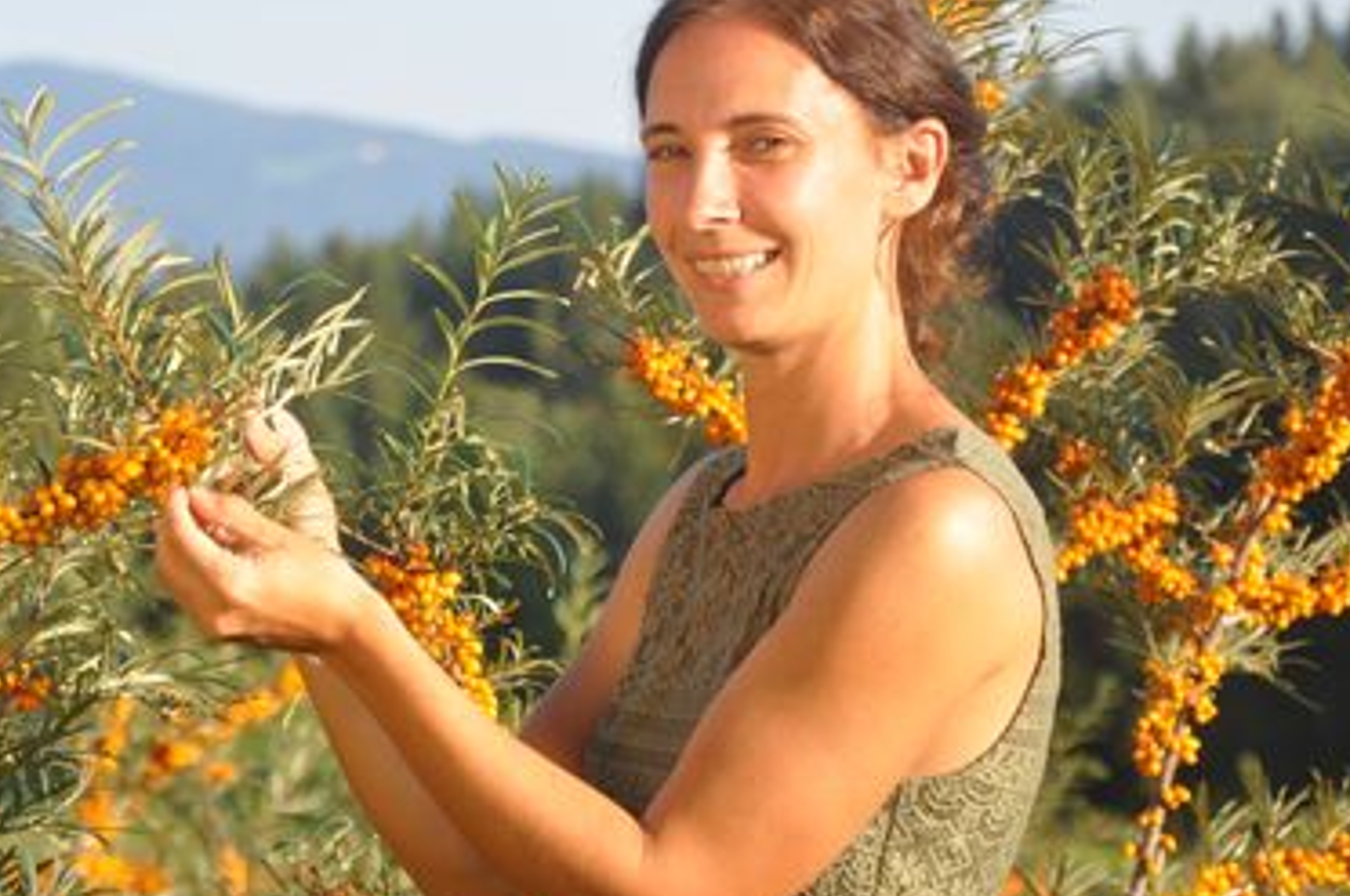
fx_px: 6966
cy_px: 406
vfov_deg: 7.4
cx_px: 581
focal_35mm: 186
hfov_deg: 11.1
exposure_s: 1/200
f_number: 7.1
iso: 200
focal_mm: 90
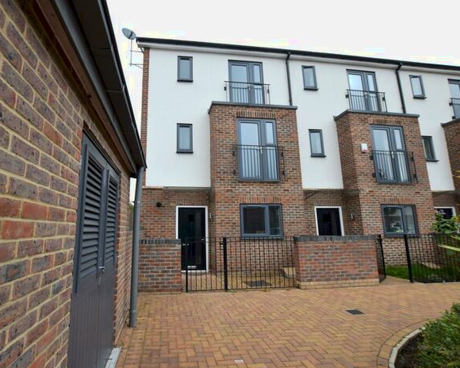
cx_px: 193
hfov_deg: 88.9
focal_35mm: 17
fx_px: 231
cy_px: 184
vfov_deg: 77.0
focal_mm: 10
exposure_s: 1/200
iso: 200
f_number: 6.3
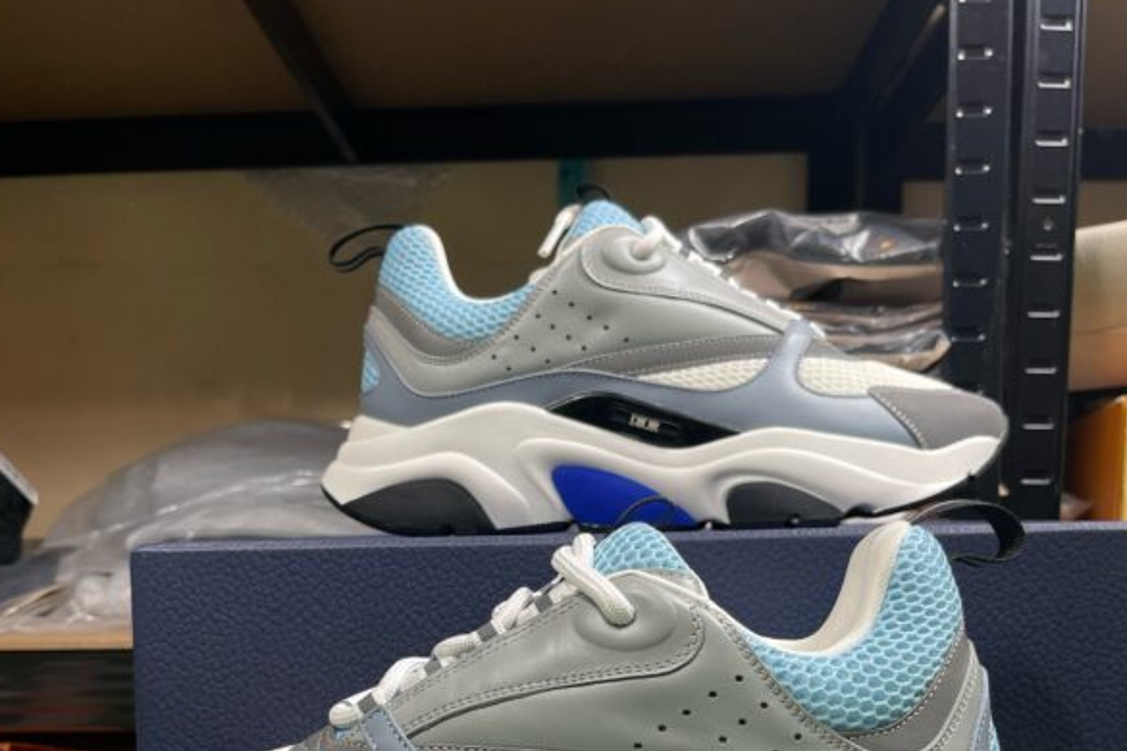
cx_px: 559
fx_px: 1158
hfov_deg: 51.9
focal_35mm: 37
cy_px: 599
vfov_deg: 34.8
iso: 64
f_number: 1.6
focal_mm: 5.1
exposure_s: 1/100
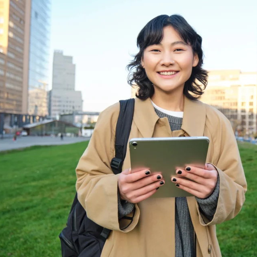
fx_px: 344
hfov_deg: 40.1
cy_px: 121
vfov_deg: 40.9
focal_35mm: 41
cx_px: 182
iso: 200
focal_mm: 20
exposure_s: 1/250
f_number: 2.8
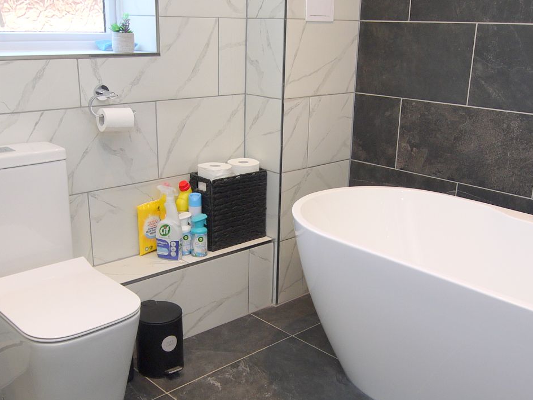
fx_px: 601
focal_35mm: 39
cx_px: 276
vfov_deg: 36.8
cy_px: 222
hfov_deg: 47.8
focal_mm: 9
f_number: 4
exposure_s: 1/60
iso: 100
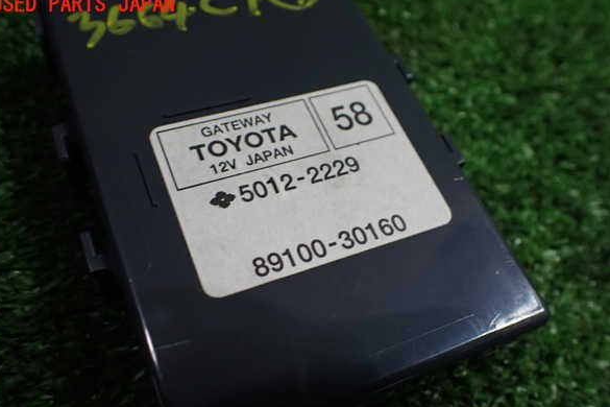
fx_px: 542
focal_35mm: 32
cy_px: 226
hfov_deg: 58.7
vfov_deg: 41.1
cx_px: 298
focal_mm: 5.4
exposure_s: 1/125
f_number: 2.3
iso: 400
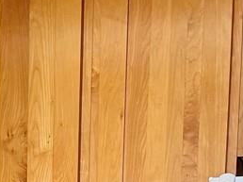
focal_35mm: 149
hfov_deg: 13.1
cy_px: 441
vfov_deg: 8.9
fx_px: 1045
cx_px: 11
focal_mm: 6.76
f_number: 1.78
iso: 64
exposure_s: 1/120
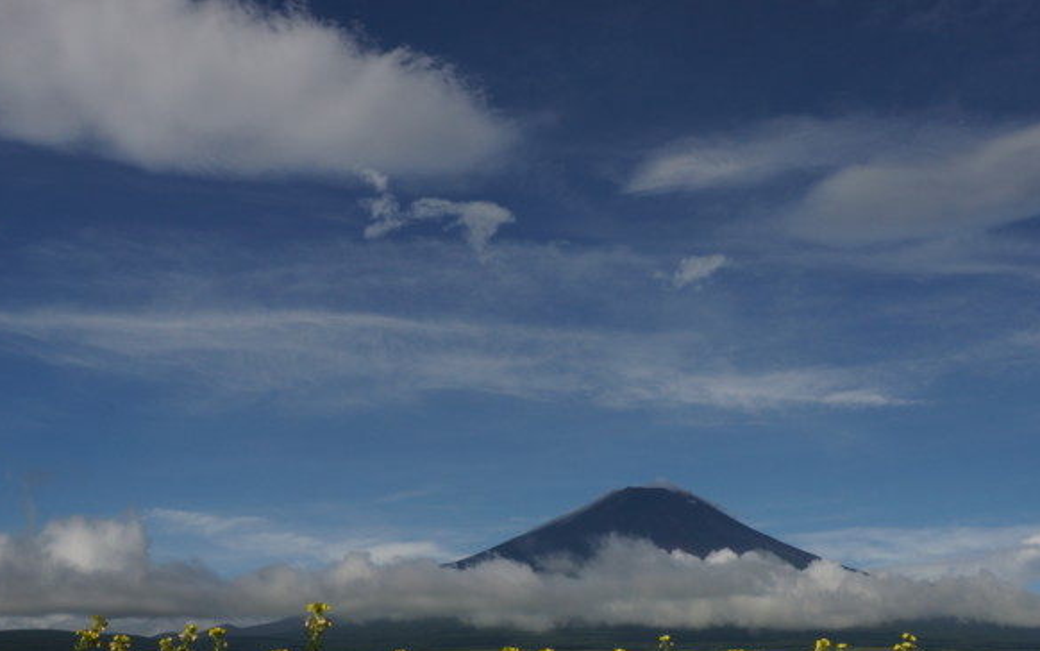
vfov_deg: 35.3
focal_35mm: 36
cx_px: 642
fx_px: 1012
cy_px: 434
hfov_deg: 53.9
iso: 200
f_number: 18
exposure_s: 1/400
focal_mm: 17
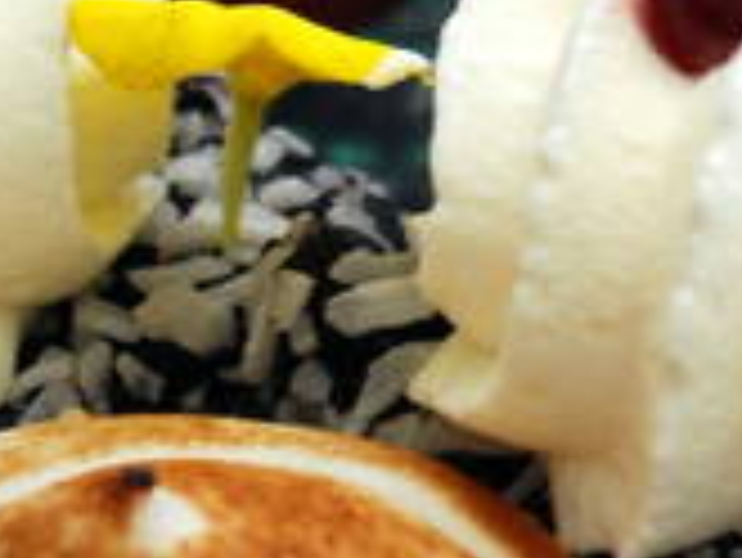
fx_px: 8330
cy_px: 68
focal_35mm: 388
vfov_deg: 3.8
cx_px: 1115
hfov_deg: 5.1
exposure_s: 1/80
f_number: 5.6
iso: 200
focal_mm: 55
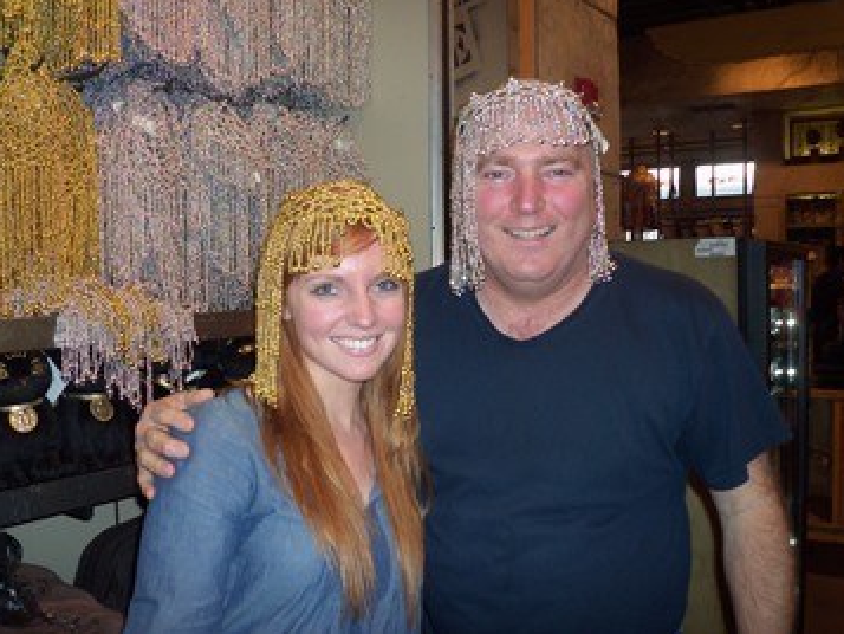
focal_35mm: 35
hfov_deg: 52.6
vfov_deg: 40.7
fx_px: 854
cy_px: 312
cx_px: 421
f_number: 2.9
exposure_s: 1/30
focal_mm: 5.7
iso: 100
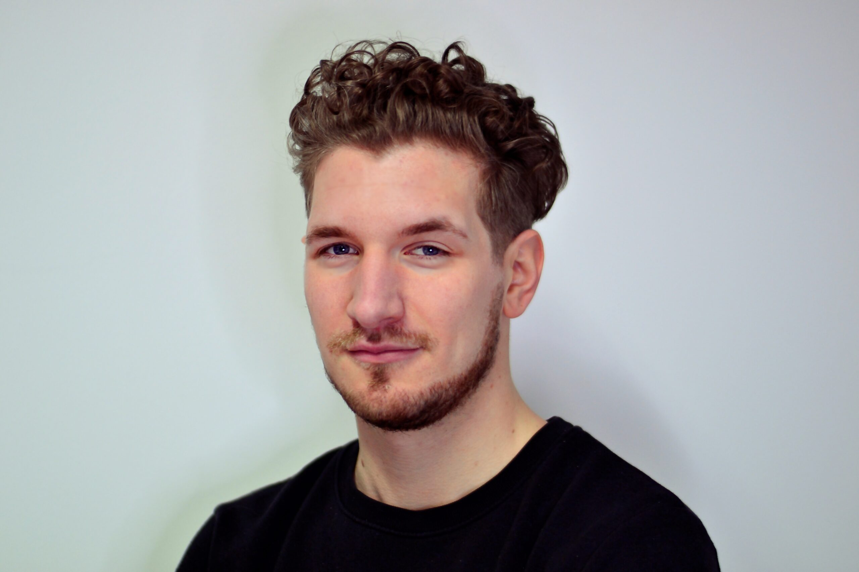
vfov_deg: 18.2
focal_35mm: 75
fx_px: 1790
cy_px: 286
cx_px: 430
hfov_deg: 27.0
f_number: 1.8
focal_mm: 50
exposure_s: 1/160
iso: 400
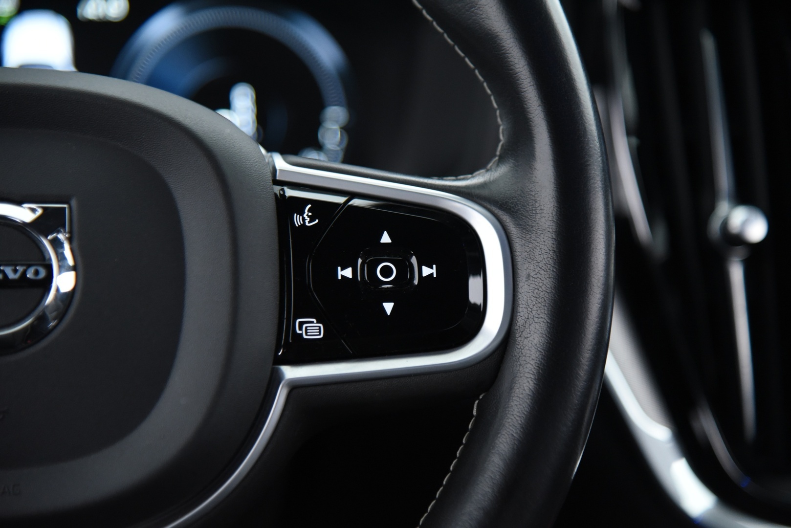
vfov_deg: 11.4
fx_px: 2637
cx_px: 396
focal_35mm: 120
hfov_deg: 17.1
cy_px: 264
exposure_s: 1/20
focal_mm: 120
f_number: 4
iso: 4000
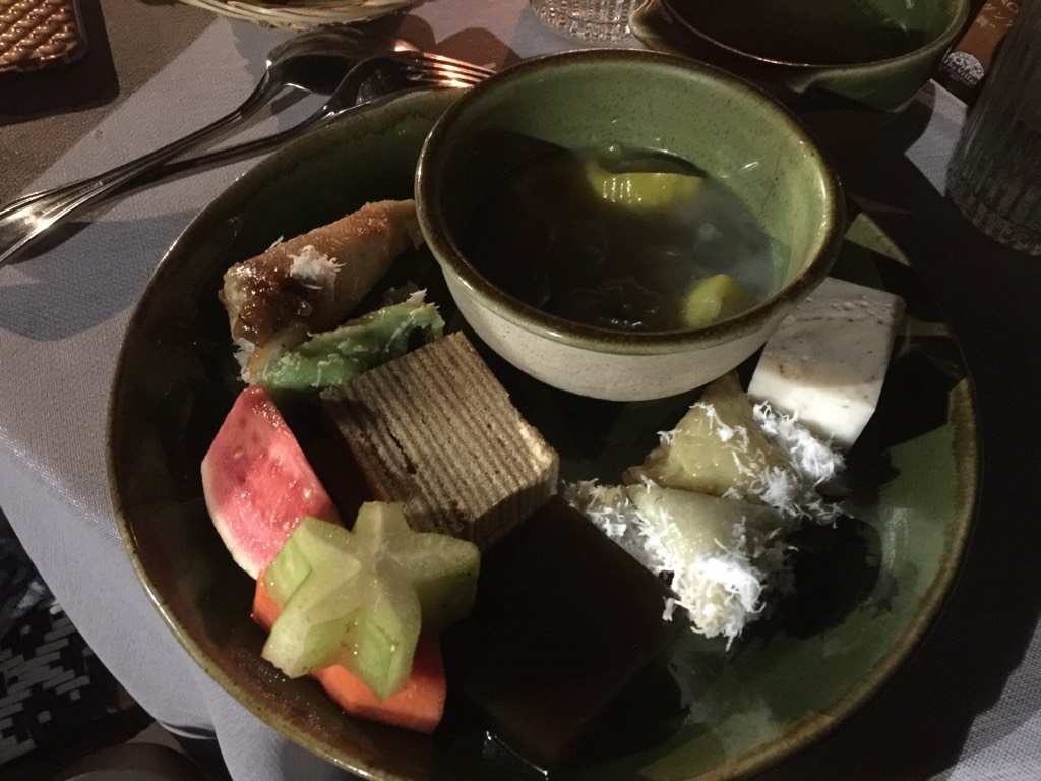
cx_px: 520
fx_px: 872
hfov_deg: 61.7
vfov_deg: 48.2
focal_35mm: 29
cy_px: 390
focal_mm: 4.15
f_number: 2.2
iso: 320
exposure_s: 1/4
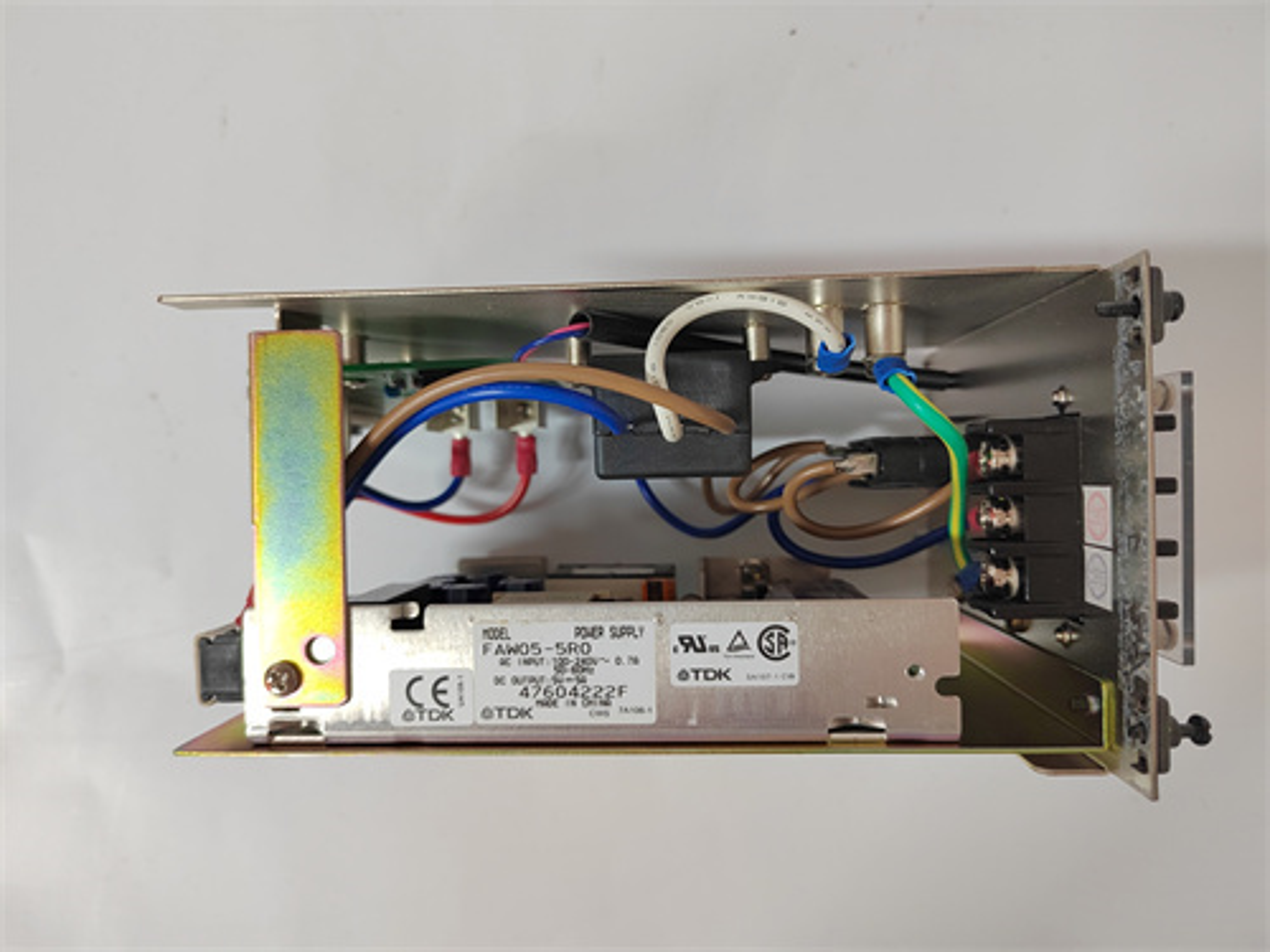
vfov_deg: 58.9
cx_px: 635
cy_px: 476
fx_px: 844
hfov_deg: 73.9
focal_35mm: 23
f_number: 1.9
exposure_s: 1/50
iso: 1119
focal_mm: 5.52
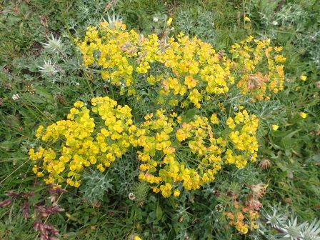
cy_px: 120
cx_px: 160
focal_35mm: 25
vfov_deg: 54.9
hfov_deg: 69.4
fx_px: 231
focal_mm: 4.5
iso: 100
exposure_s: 1/400
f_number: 2.8
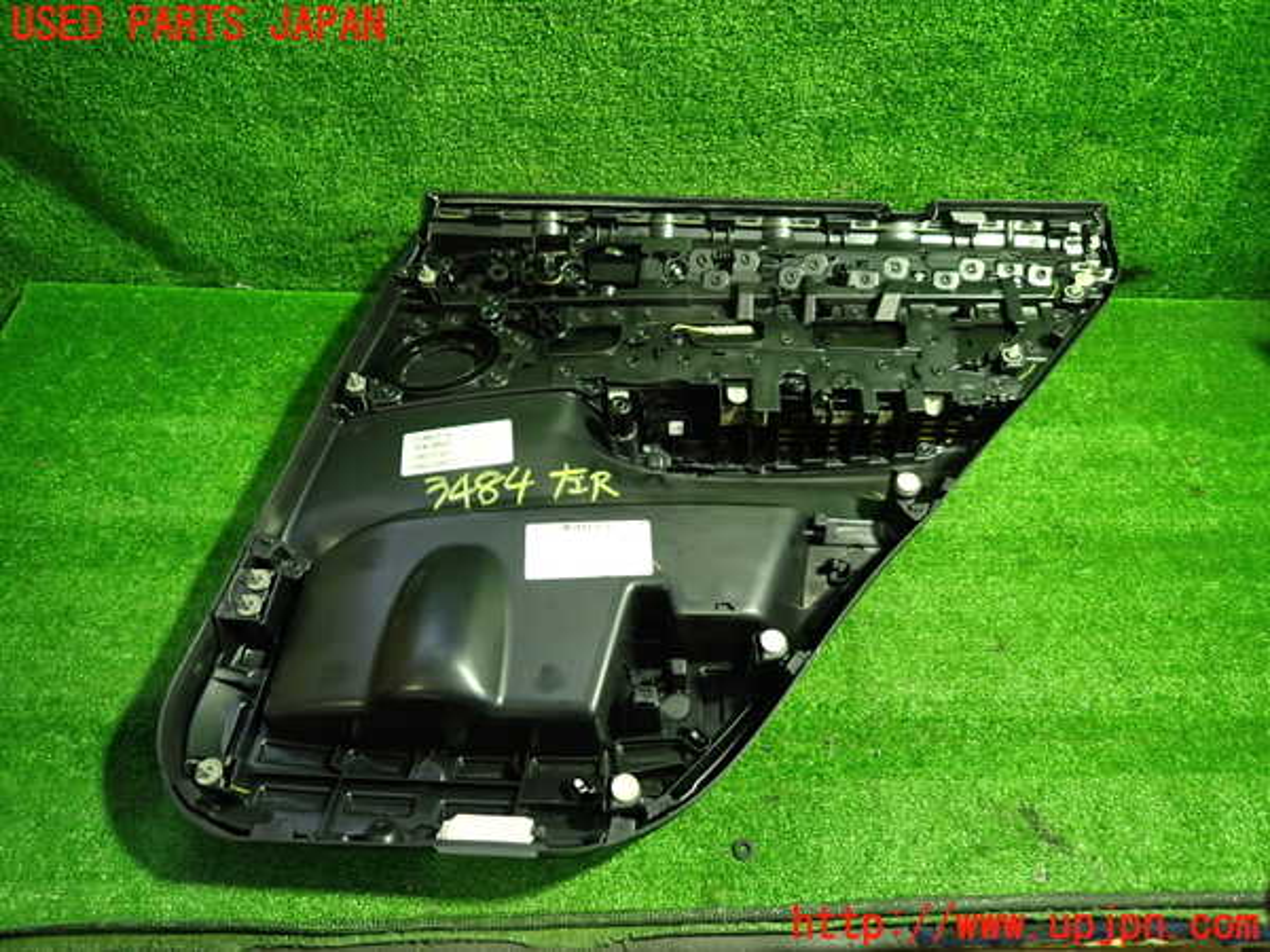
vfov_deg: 54.9
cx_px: 635
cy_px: 476
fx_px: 917
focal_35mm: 25
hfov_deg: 69.4
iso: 400
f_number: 2
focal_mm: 4.5
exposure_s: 1/30
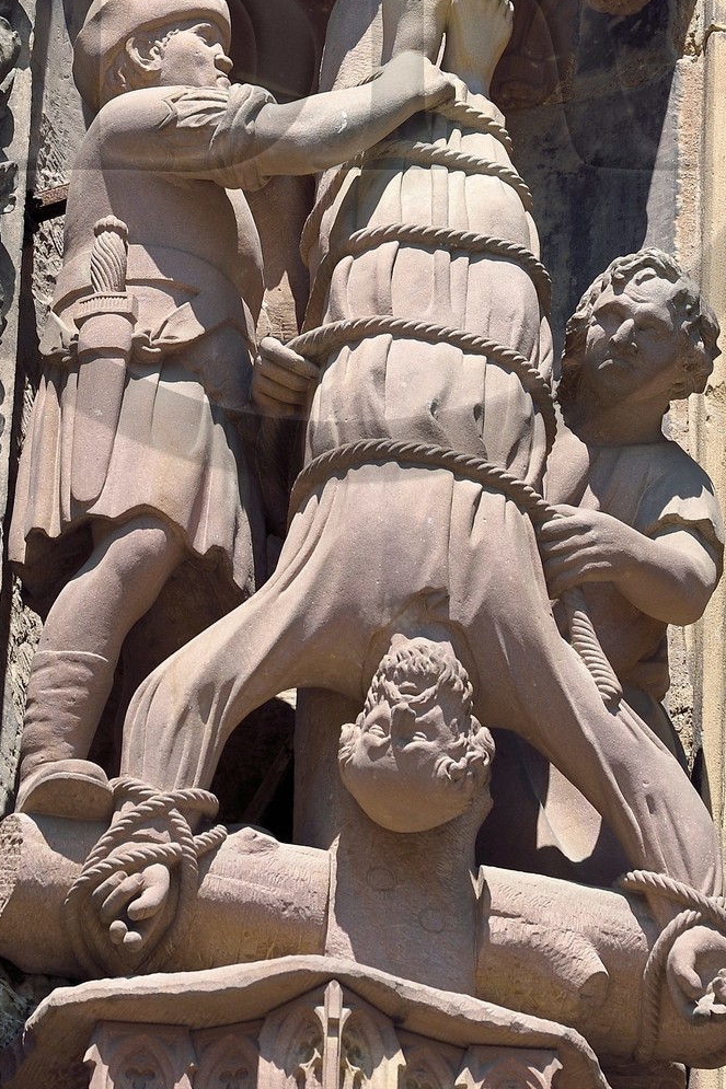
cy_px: -30
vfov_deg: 4.3
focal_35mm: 483
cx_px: 341
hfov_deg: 2.8
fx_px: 14615
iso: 200
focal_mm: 200
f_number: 10
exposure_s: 1/250
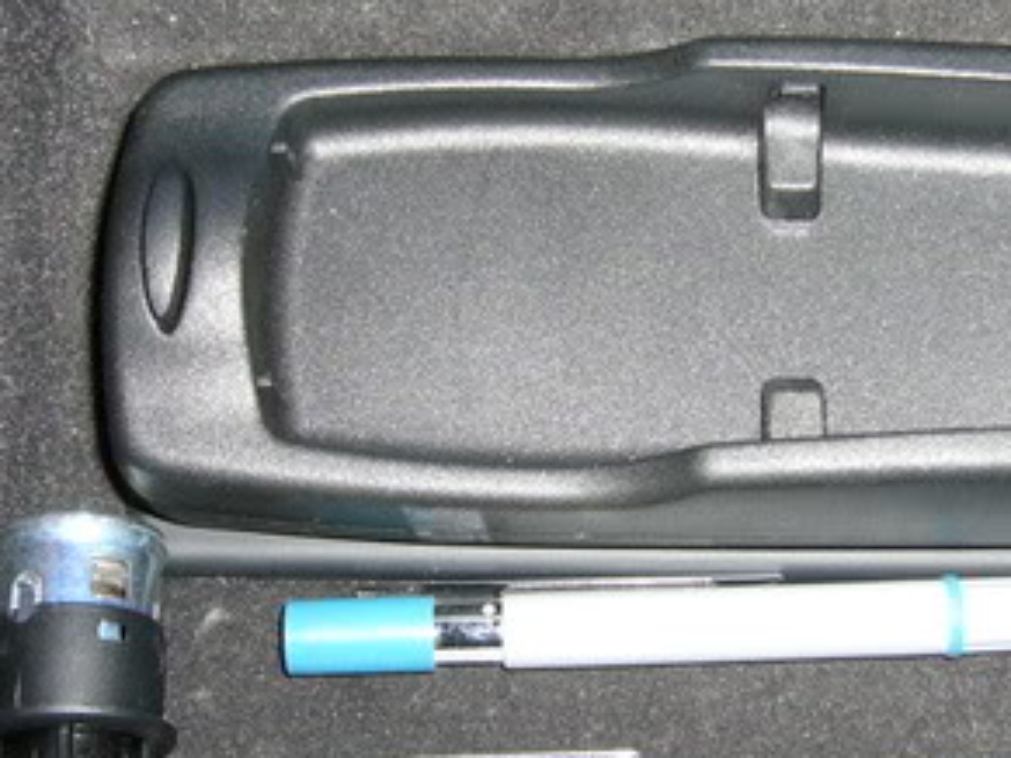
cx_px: 657
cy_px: 376
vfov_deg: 19.1
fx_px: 2248
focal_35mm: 77
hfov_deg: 25.2
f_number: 2.8
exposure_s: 1/8
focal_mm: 5.8
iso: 100
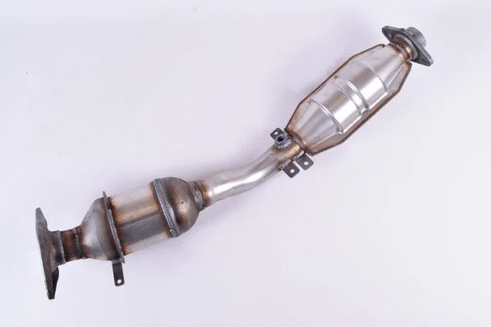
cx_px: 246
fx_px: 491
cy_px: 164
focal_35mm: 36
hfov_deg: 53.1
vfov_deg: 36.9
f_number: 16
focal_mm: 24
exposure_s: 1/80
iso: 400
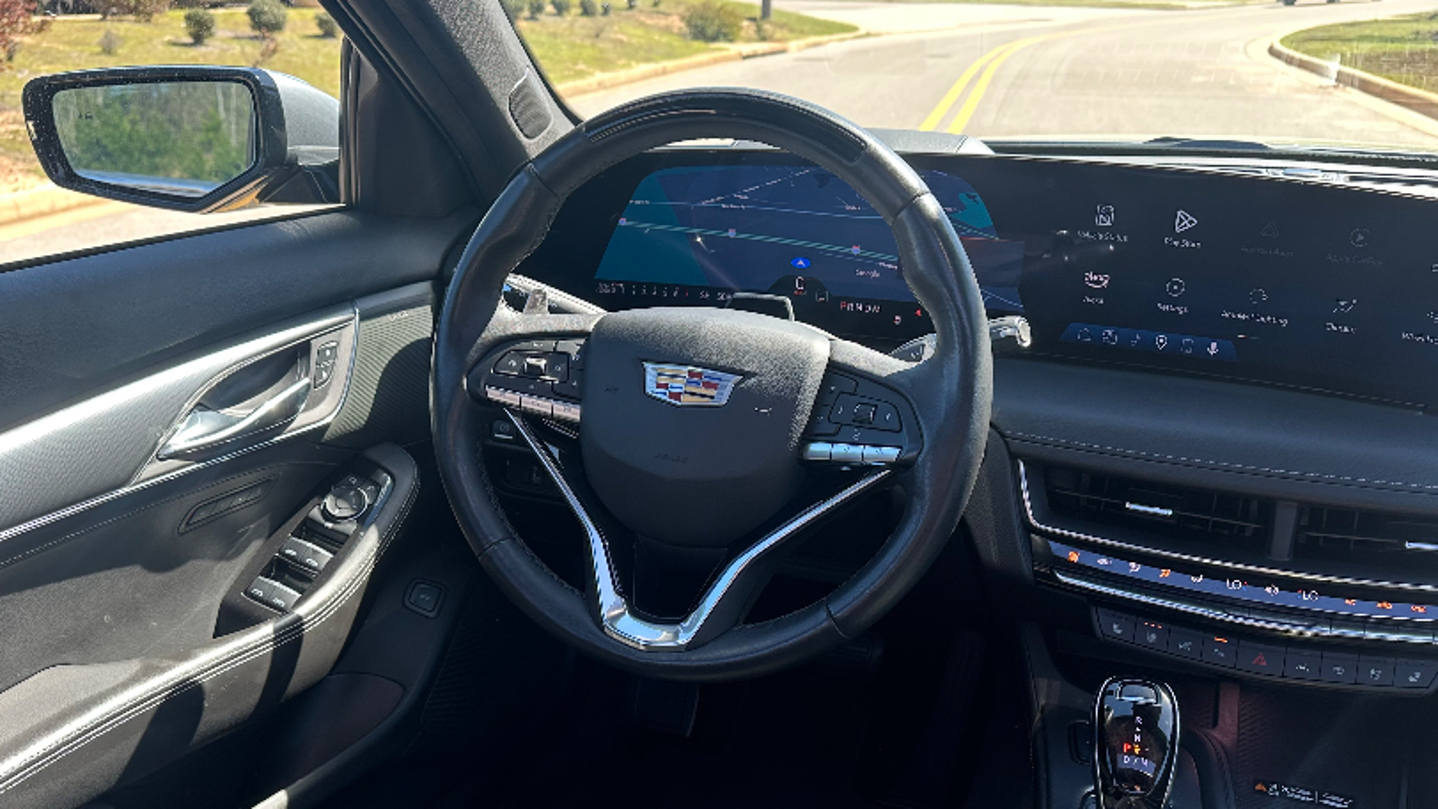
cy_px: 546
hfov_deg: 59.4
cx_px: 674
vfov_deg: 35.2
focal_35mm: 33
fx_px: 1258
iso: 80
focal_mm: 6.86
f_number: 1.78
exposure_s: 1/340
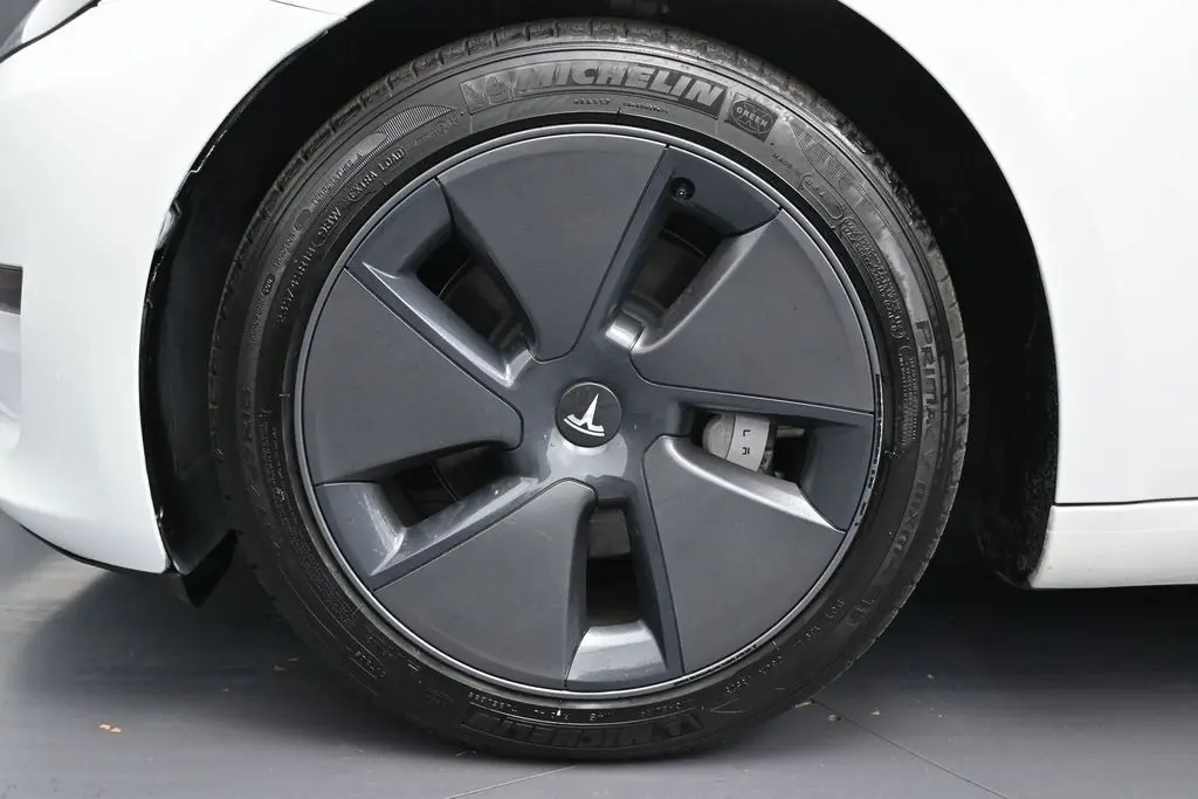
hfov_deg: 49.5
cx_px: 599
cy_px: 400
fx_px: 1298
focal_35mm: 39
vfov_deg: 34.2
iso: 640
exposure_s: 1/125
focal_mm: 26
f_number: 4.5
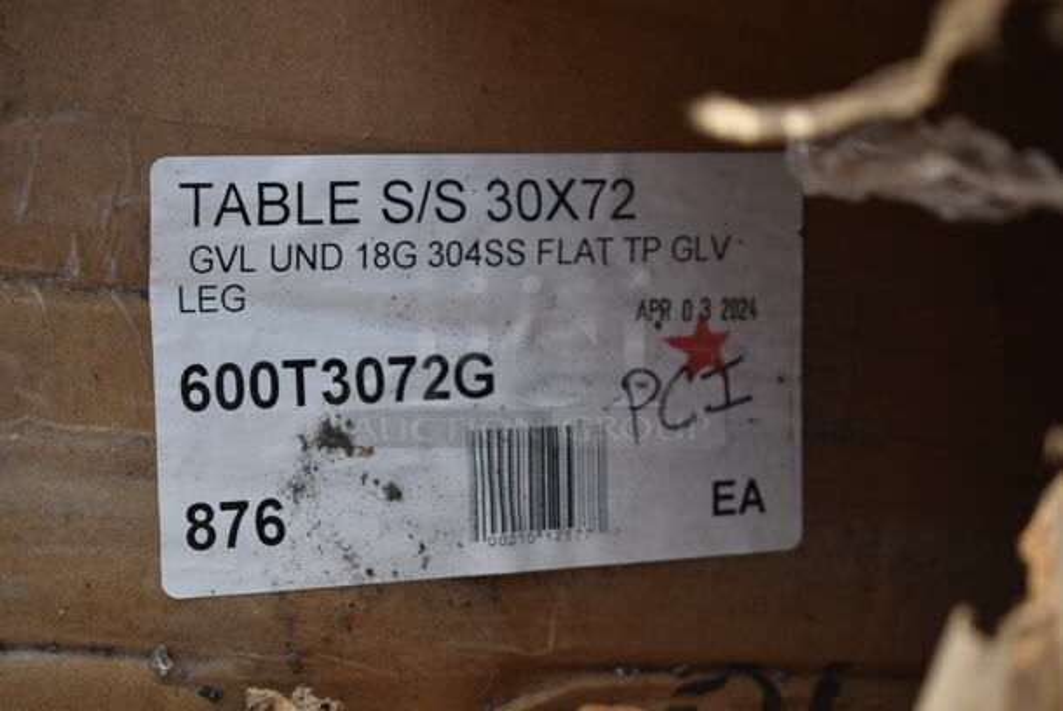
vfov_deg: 16.6
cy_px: 356
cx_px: 532
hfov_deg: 24.6
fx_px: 2438
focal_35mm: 82
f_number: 5.6
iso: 400
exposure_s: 1/125
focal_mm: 55
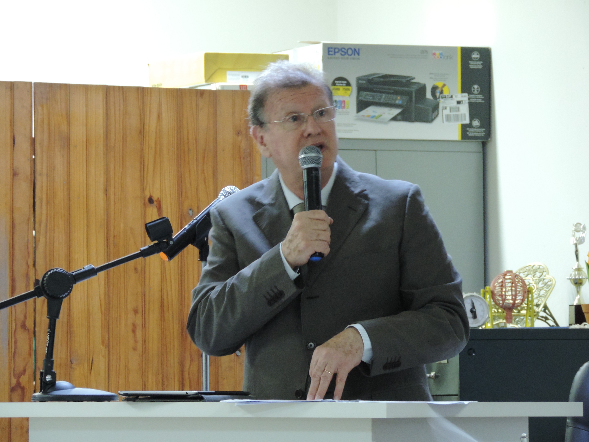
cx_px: 294
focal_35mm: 250
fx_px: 4254
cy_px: 221
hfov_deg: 7.9
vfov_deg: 5.9
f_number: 4.7
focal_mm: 44.5
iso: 800
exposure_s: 1/8
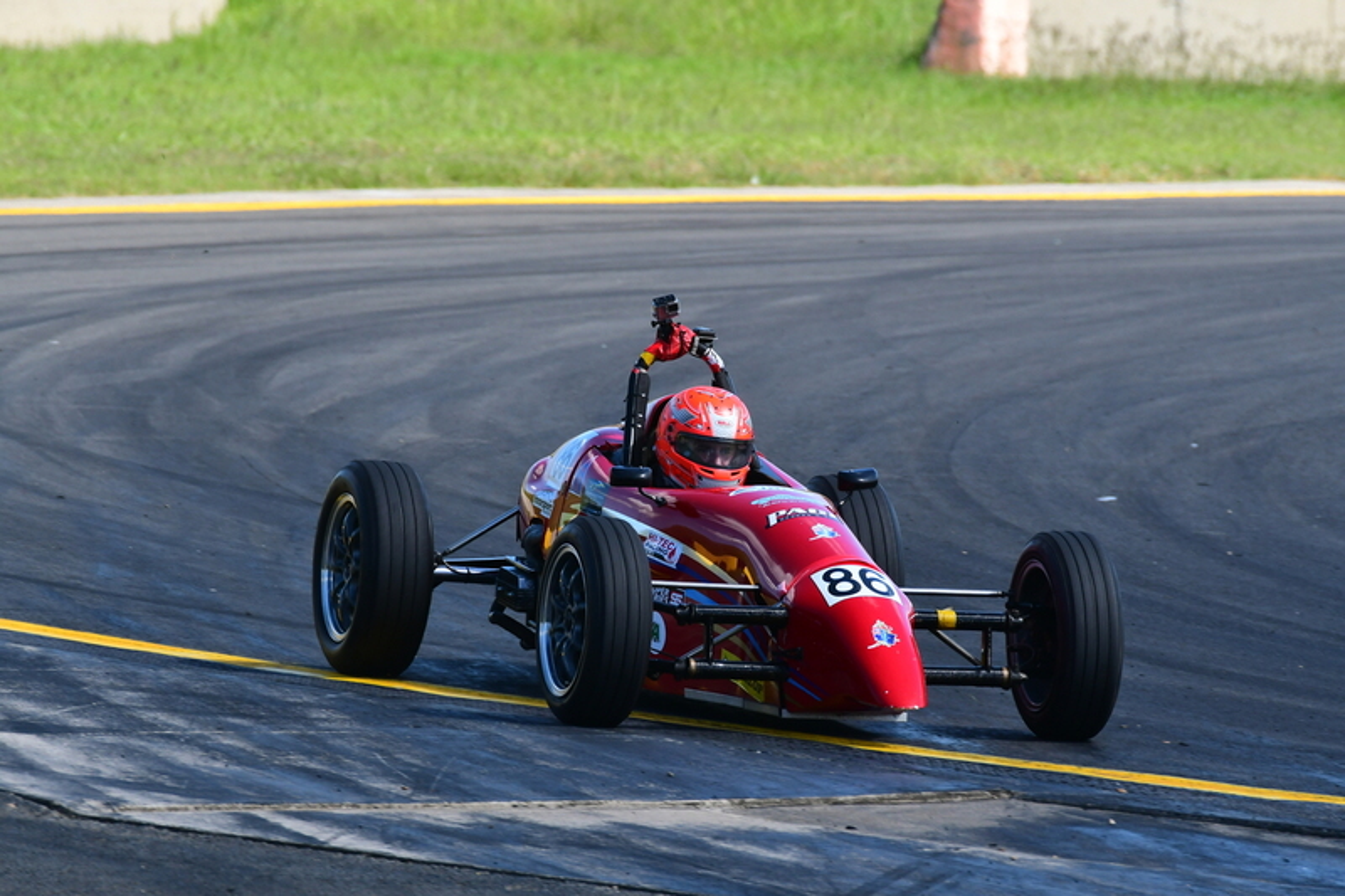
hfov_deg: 3.1
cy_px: 448
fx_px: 25212
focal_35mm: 675
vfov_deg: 2.0
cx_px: 672
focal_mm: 450
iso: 500
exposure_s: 1/640
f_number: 9
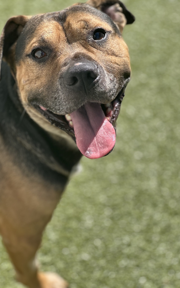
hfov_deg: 15.9
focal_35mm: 82
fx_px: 644
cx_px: 82
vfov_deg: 25.2
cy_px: 144
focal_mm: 9
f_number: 2.8
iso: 32
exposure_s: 1/347
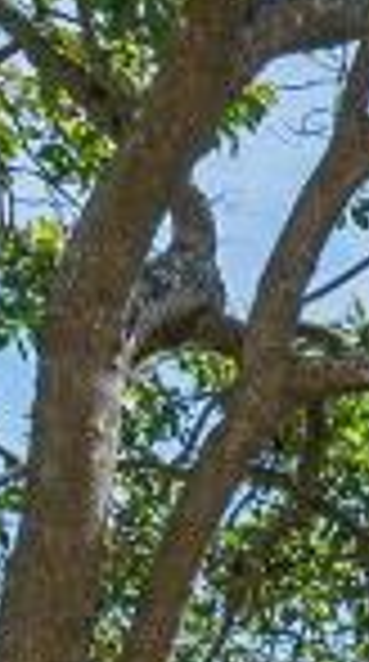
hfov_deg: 6.1
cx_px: 1656
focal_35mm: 150
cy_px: 1572
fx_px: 2626
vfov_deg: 11.8
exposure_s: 1/250
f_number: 7.1
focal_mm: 14
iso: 100
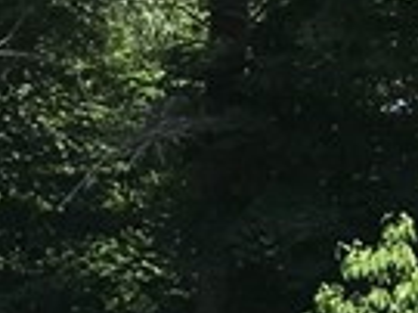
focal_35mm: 212
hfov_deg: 9.3
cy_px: 666
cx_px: 242
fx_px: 2558
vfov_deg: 6.7
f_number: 1.8
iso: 20
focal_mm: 3.99
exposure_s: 1/2179
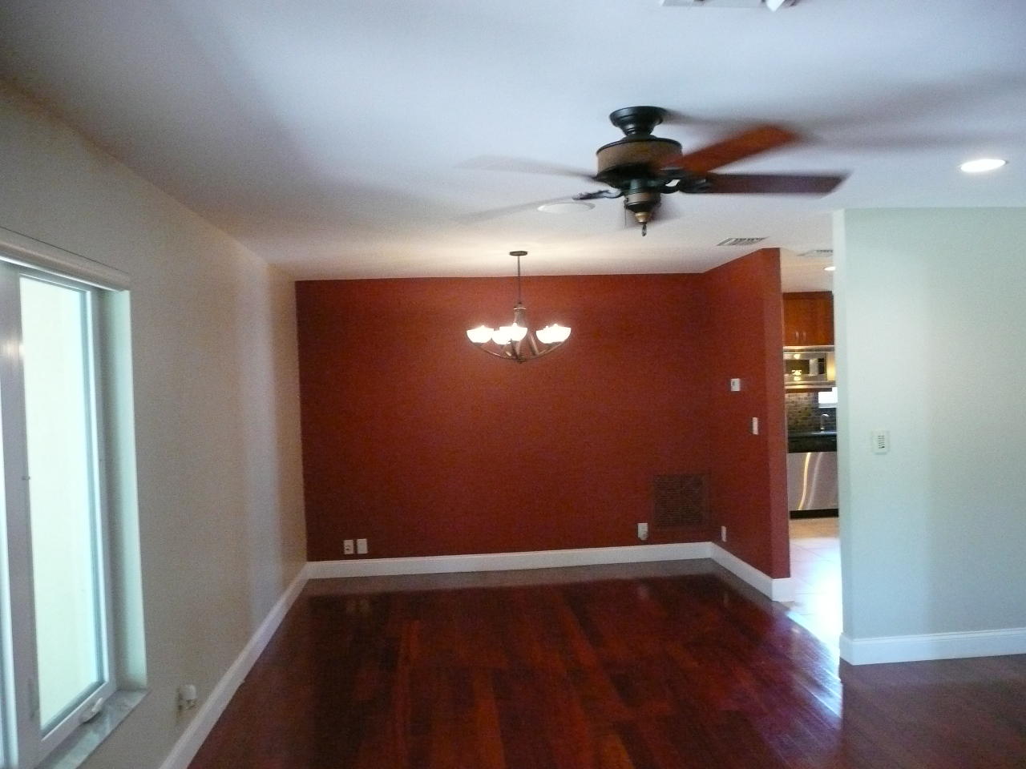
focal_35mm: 28
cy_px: 384
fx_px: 830
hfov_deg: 63.4
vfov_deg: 49.7
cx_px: 513
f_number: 3.3
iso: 800
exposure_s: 1/15
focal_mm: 4.6
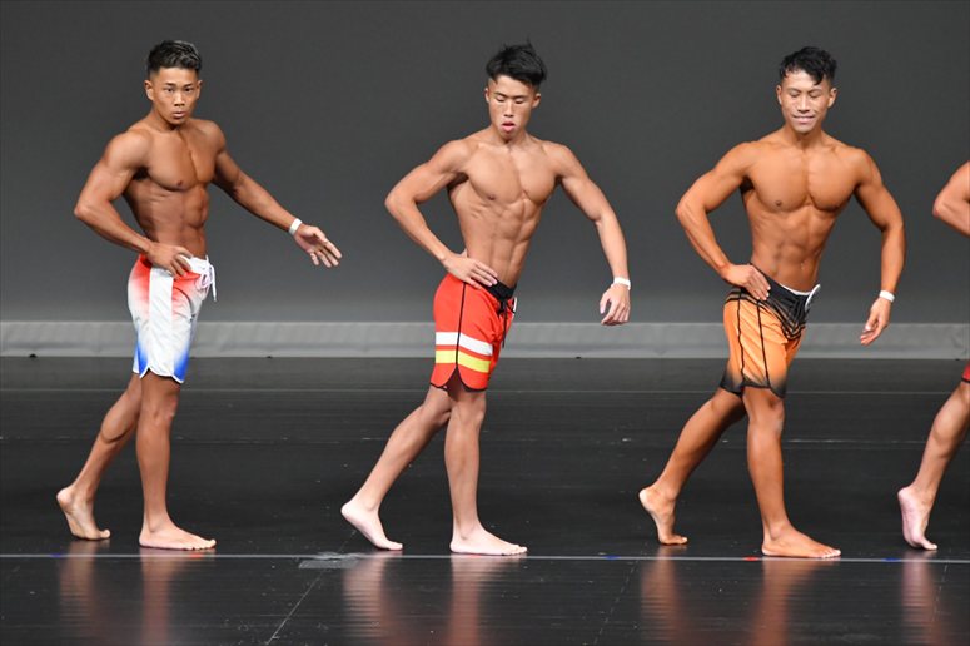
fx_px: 8483
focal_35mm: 315
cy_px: 323
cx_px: 485
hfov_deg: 6.5
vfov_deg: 4.4
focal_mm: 210
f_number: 5.6
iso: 4000
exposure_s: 1/400
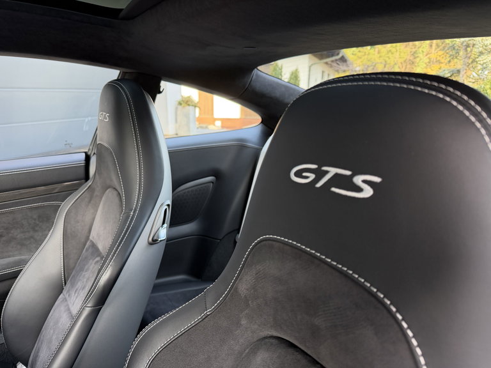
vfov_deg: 56.8
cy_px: 184
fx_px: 340
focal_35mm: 24
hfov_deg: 71.6
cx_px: 246
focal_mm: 6.76
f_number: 1.78
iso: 200
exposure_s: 1/116
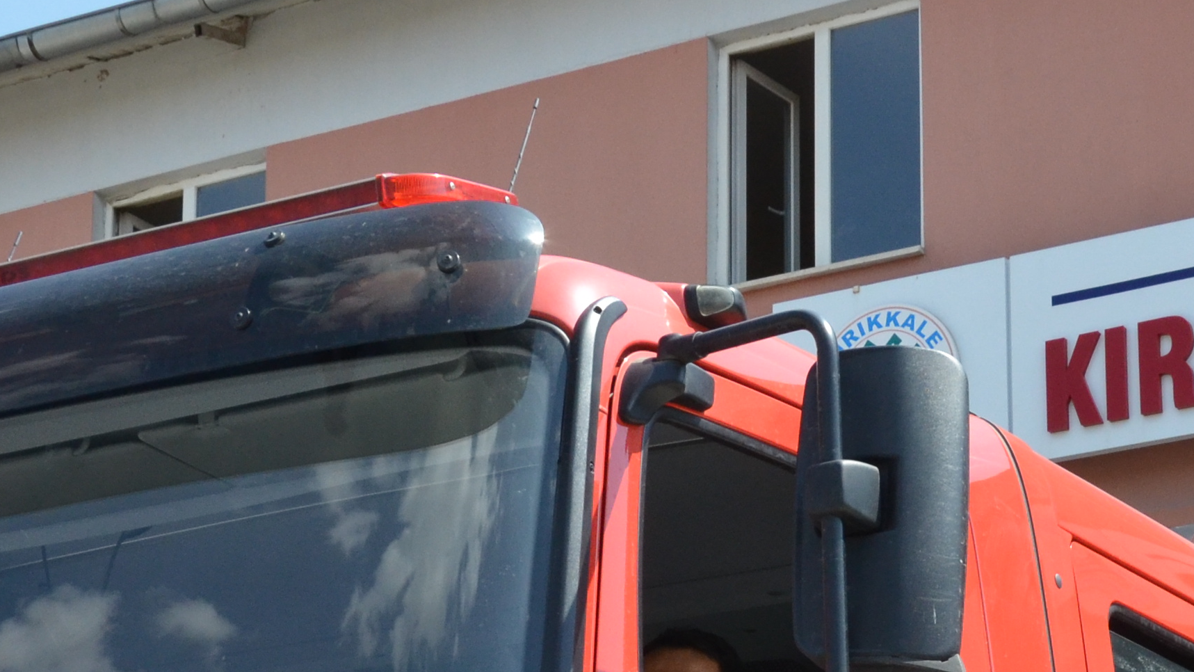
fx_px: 3419
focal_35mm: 108
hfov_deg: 19.7
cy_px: 999
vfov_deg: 10.8
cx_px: 892
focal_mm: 24
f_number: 13
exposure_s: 1/640
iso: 800
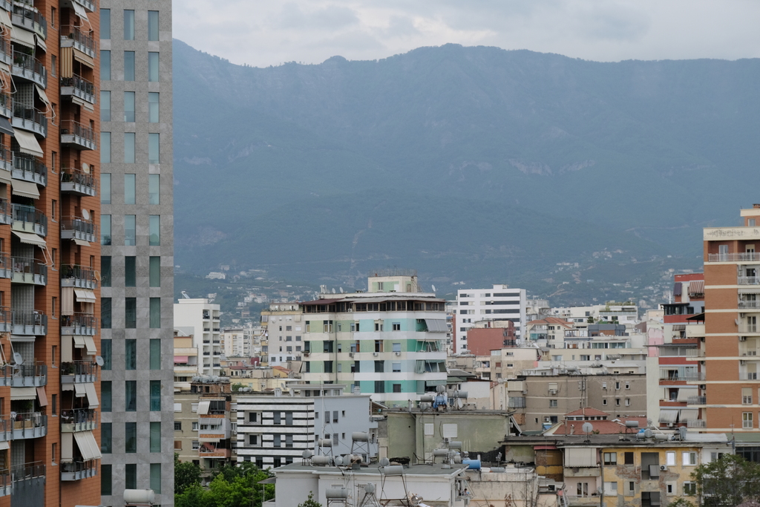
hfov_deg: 19.5
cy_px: 254
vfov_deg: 13.0
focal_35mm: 105
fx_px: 2217
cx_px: 380
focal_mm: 70
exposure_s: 1/680
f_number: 5.6
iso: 640
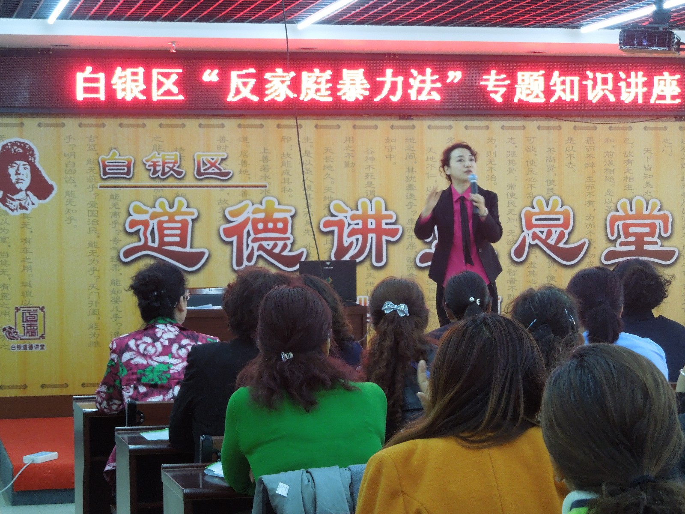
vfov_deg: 16.6
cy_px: 257
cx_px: 342
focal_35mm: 89
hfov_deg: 22.0
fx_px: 1761
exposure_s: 1/20
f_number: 4.6
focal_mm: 16
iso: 400
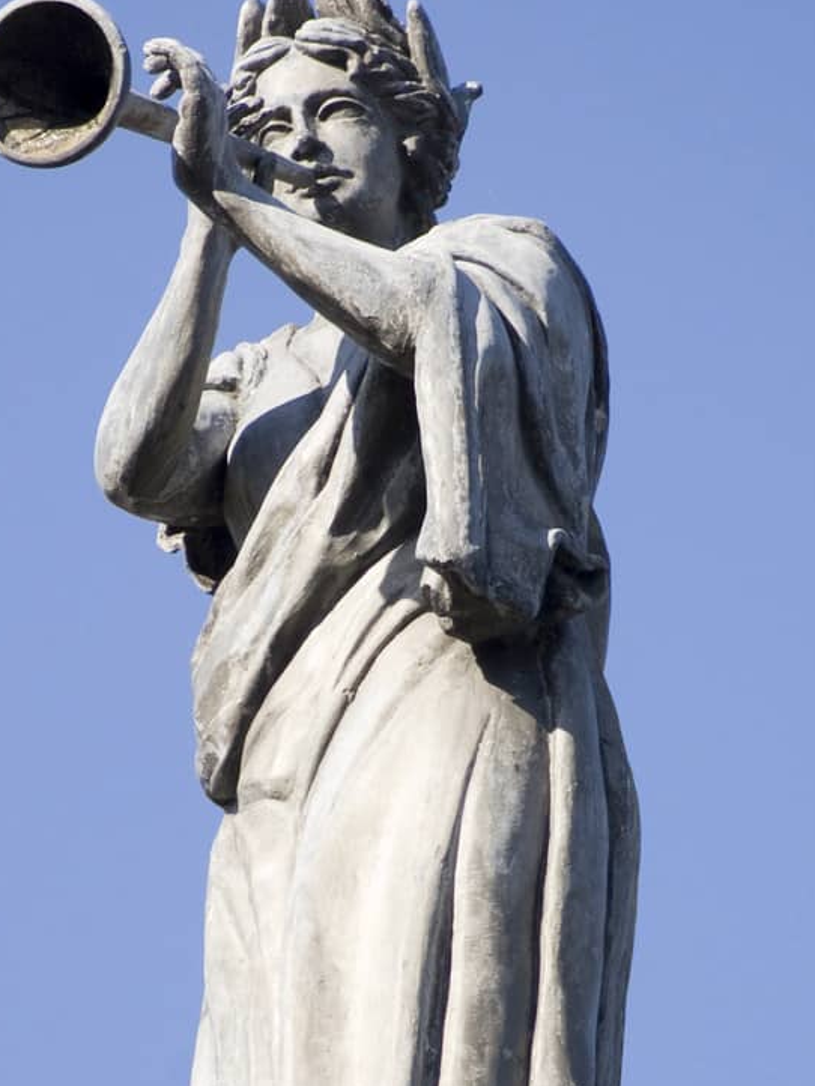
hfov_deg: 2.2
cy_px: 818
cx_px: 351
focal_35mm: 678
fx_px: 21271
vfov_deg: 2.9
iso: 200
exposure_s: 1/400
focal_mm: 200
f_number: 5.6
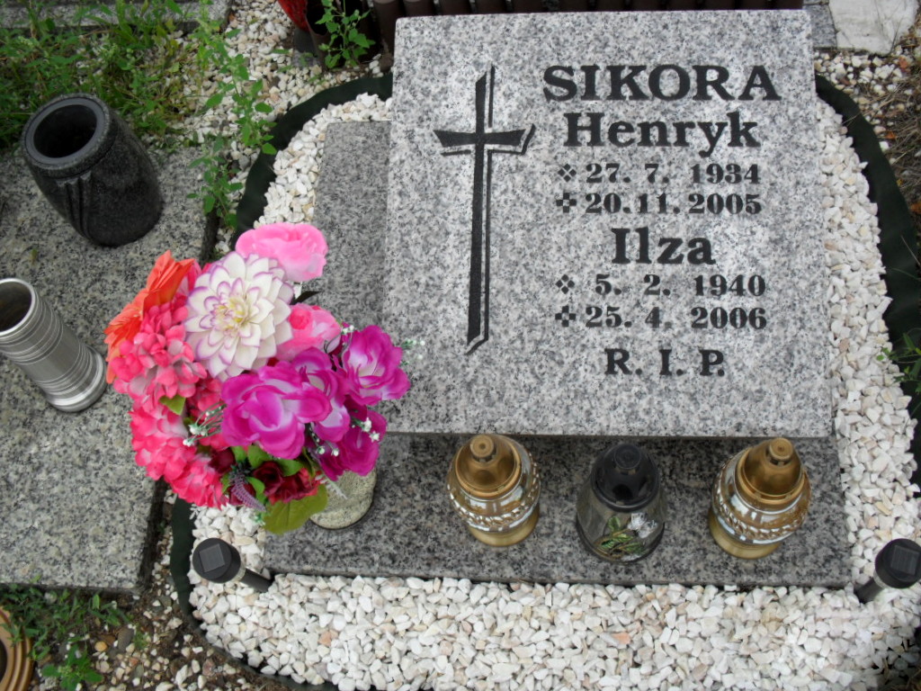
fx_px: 931
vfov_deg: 40.7
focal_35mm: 35
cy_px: 346
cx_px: 460
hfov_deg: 52.6
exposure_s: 1/500
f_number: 3.2
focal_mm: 6.3
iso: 100
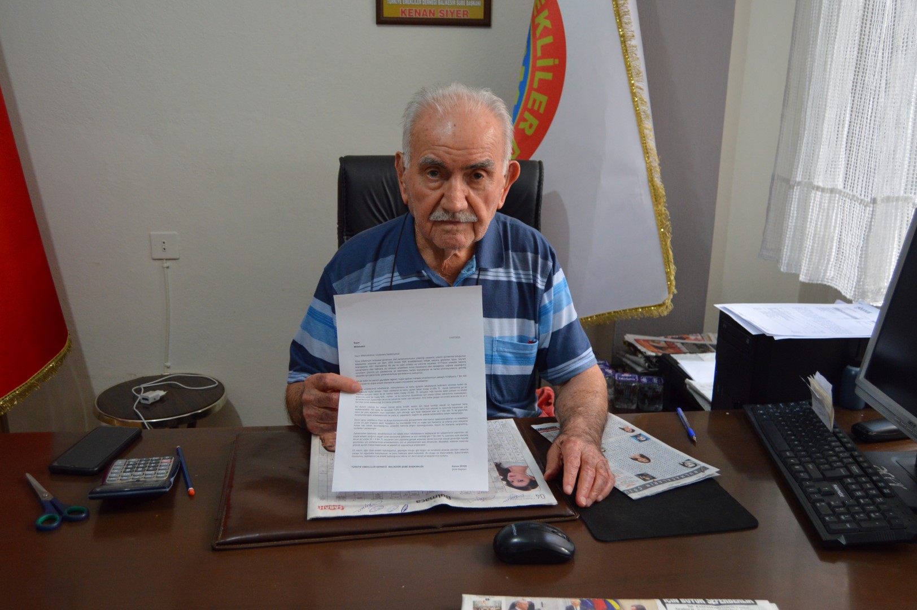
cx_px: 458
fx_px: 764
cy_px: 305
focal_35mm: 30
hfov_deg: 62.0
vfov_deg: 43.5
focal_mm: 20
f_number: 3.5
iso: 800
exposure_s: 1/60
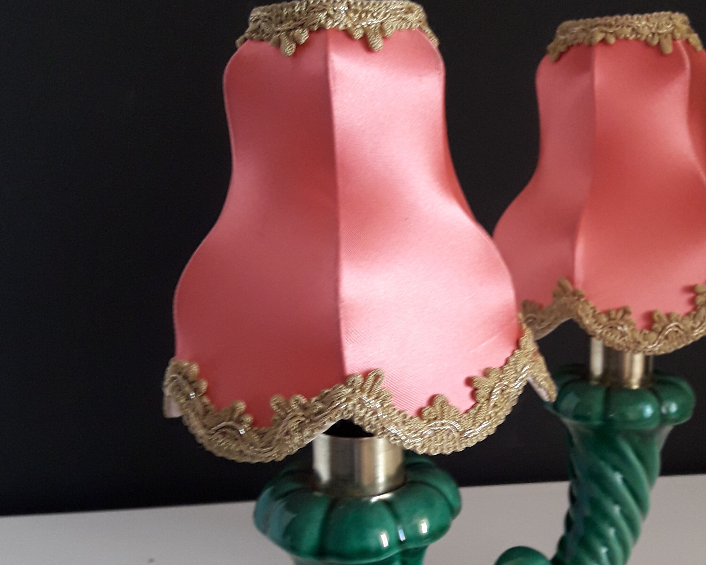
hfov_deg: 36.3
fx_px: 1066
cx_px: 464
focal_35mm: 51
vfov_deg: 29.7
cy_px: 306
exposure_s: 1/33
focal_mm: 3.7
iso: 100
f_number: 1.9
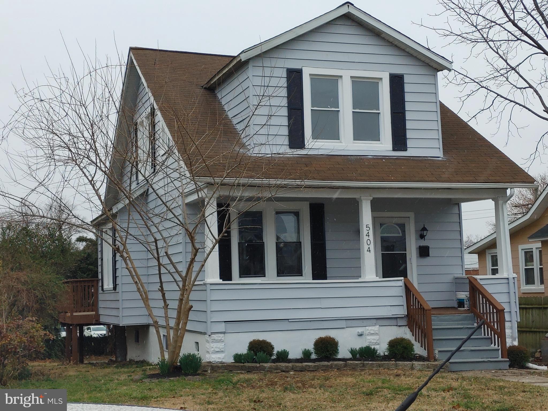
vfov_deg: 25.7
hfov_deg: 33.8
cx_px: 274
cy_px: 206
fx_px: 902
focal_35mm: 57
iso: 50
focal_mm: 4.81
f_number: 1.8
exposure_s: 1/214
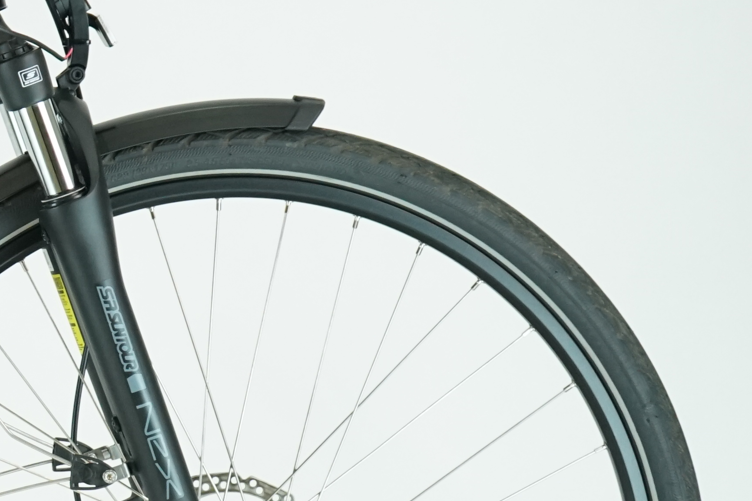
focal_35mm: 201
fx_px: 4198
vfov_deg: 6.8
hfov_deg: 9.8
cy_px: 263
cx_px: -547
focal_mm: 58
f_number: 5.6
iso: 1600
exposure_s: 1/200
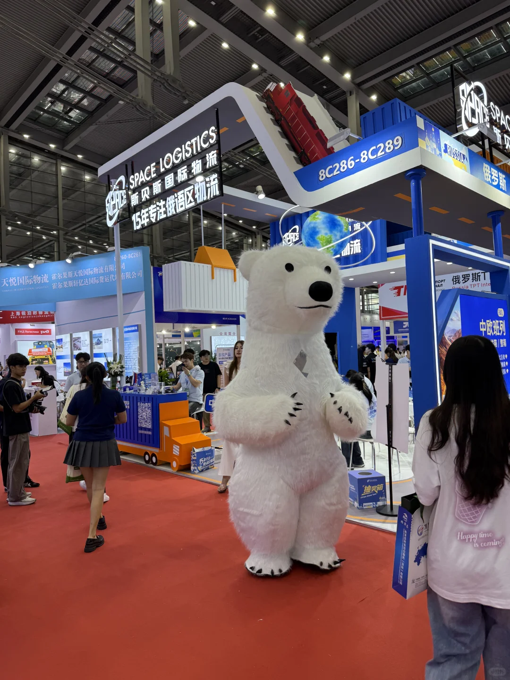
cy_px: 340
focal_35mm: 24
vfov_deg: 71.6
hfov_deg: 56.8
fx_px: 471
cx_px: 255
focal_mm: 6.76
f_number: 1.78
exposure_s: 1/100
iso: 64
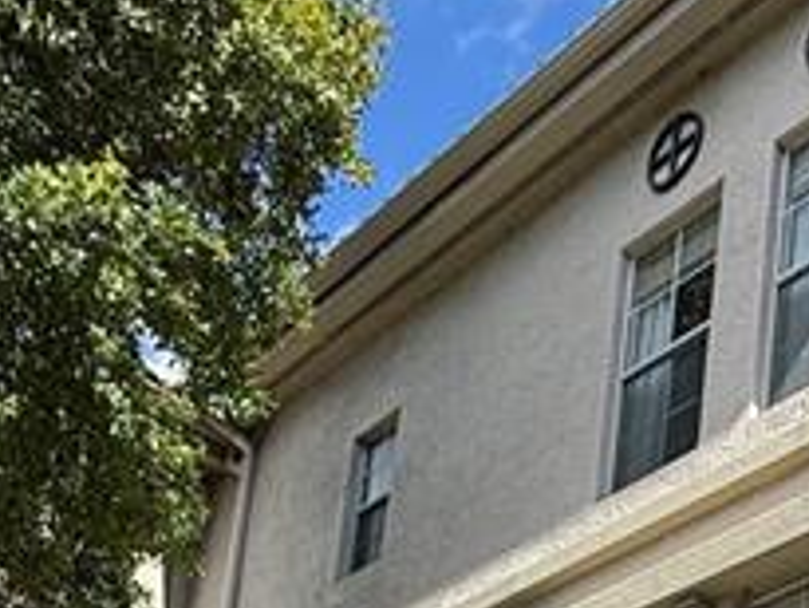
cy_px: 1208
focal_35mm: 70
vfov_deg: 16.3
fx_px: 1637
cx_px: 659
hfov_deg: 27.2
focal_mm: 2.22
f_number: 2.2
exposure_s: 1/1001
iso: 50
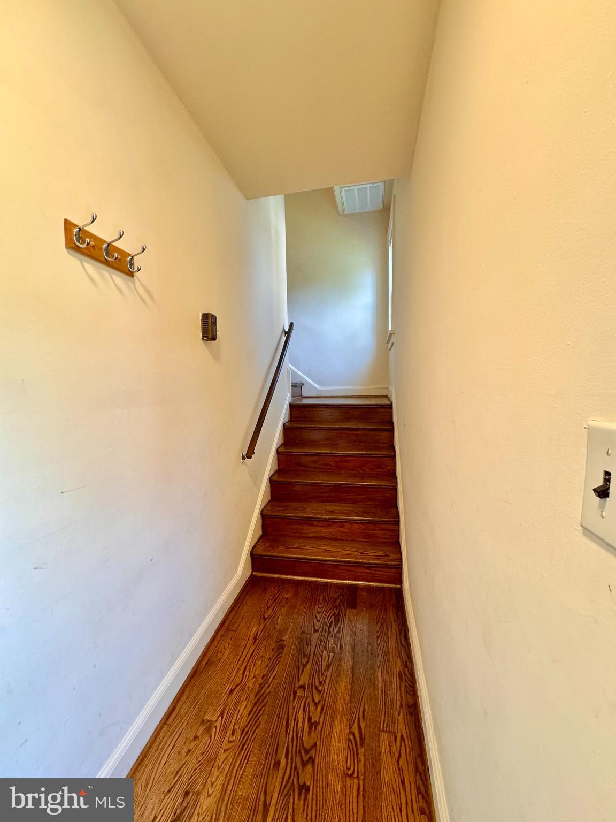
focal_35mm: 14
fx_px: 332
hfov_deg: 85.7
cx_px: 308
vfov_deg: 102.1
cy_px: 411
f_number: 2.2
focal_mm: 2.22
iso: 250
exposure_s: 1/60
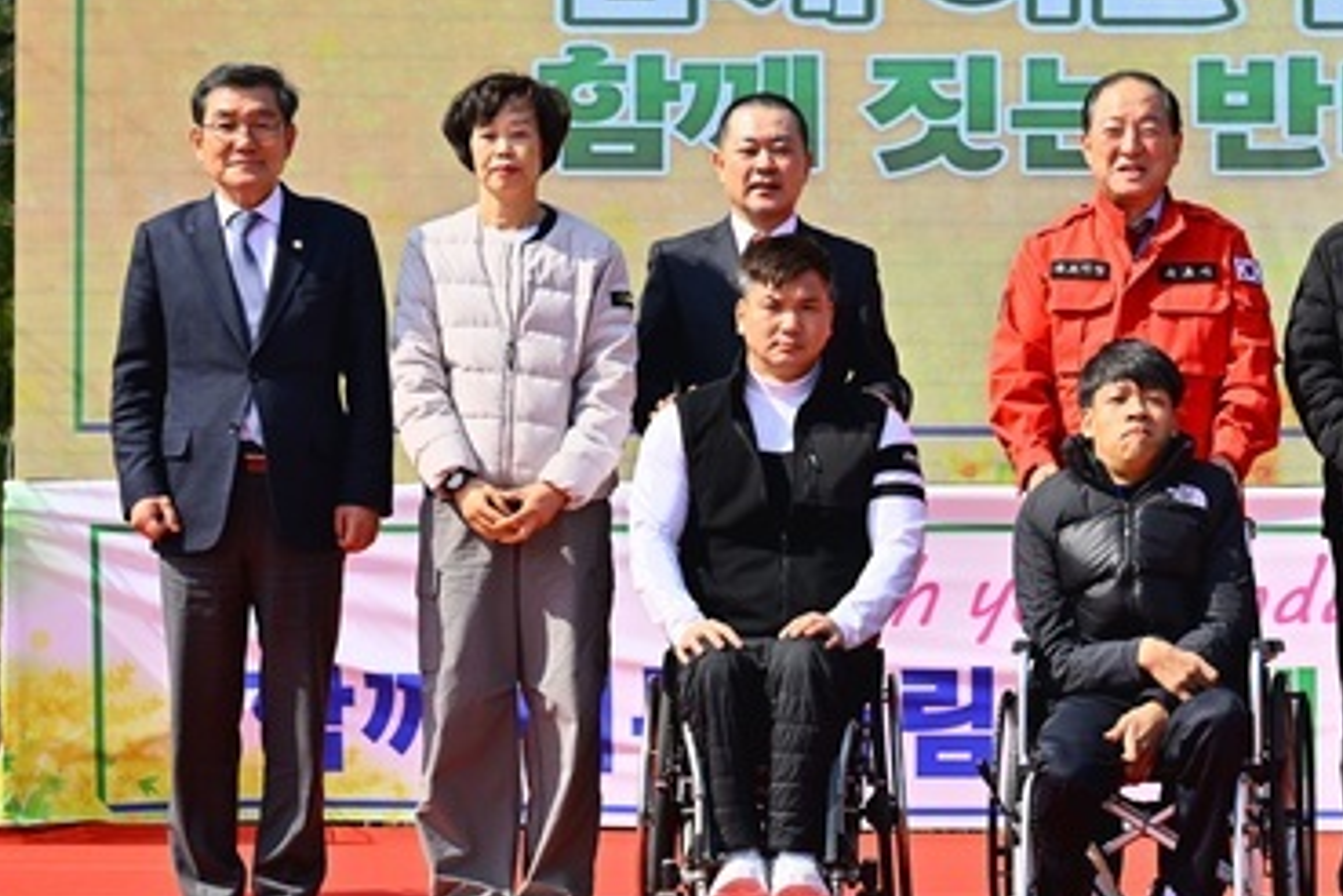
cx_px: 986
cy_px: 366
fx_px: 4439
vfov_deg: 11.5
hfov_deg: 17.1
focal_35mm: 119
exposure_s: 1/1000
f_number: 5
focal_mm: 70
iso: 100
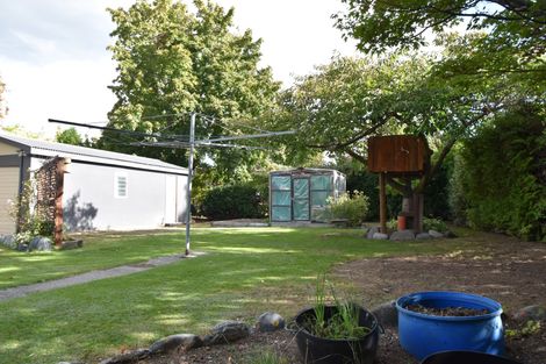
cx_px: 273
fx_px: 364
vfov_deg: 53.1
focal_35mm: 24
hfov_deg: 73.8
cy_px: 182
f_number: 8
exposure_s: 1/250
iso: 360
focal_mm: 16
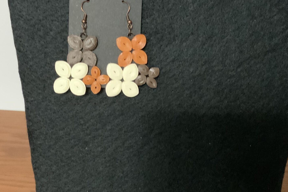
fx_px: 432
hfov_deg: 36.7
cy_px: 109
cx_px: 111
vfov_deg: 25.0
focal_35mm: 54
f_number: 1.8
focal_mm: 3
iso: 400
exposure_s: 1/30
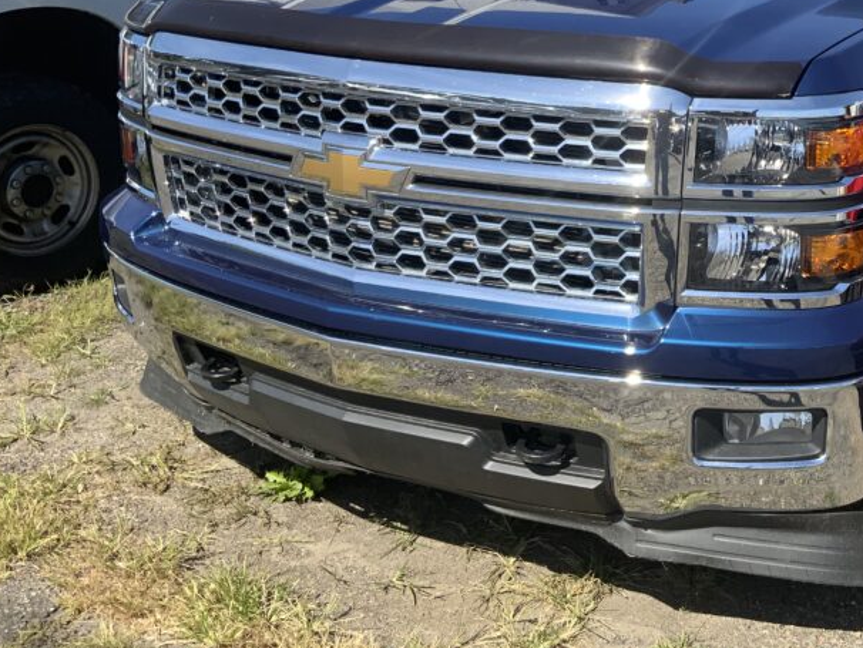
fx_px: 1222
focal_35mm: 49
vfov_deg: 29.3
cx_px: 686
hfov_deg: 37.5
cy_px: 167
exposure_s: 1/1195
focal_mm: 3
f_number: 1.8
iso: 16
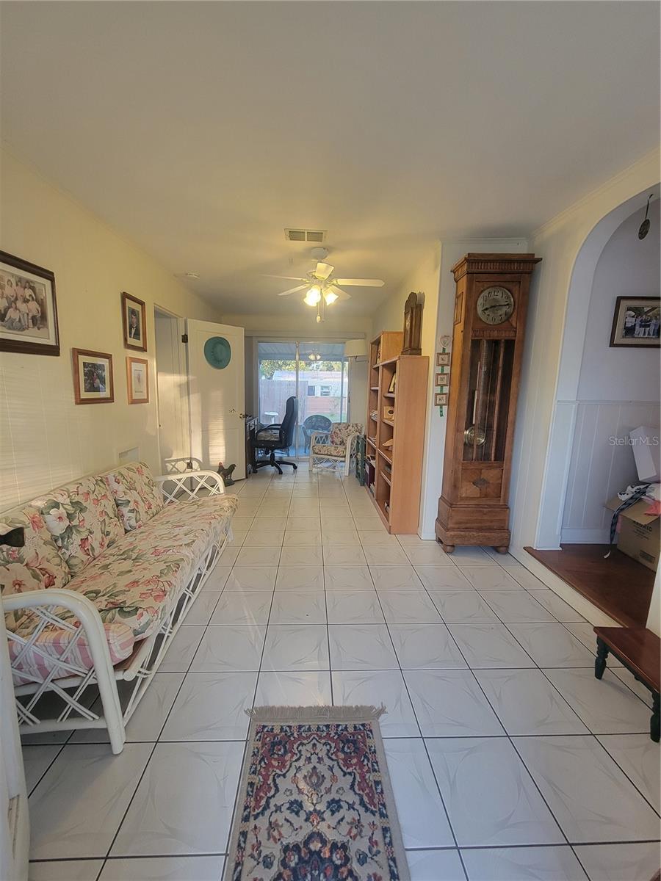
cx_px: 330
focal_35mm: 13
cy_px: 440
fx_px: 331
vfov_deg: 106.2
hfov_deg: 89.9
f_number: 2.2
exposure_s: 1/60
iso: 200
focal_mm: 2.2
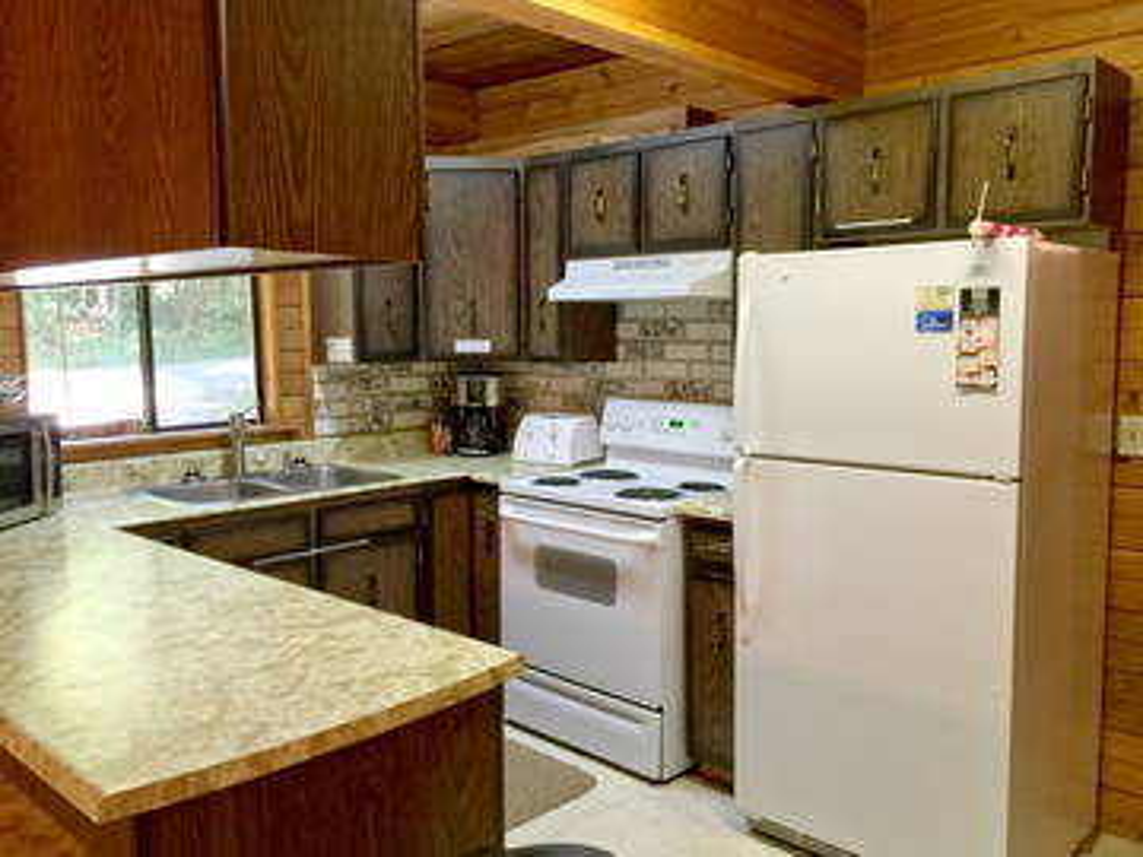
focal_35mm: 29
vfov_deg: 48.2
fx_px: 958
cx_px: 572
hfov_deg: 61.7
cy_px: 428
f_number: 2.2
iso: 40
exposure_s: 1/15
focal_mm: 4.15
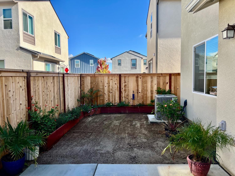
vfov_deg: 53.1
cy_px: 88
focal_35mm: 26
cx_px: 118
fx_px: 177
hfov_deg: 67.3
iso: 50
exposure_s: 1/1934
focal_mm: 5.7
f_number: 1.5
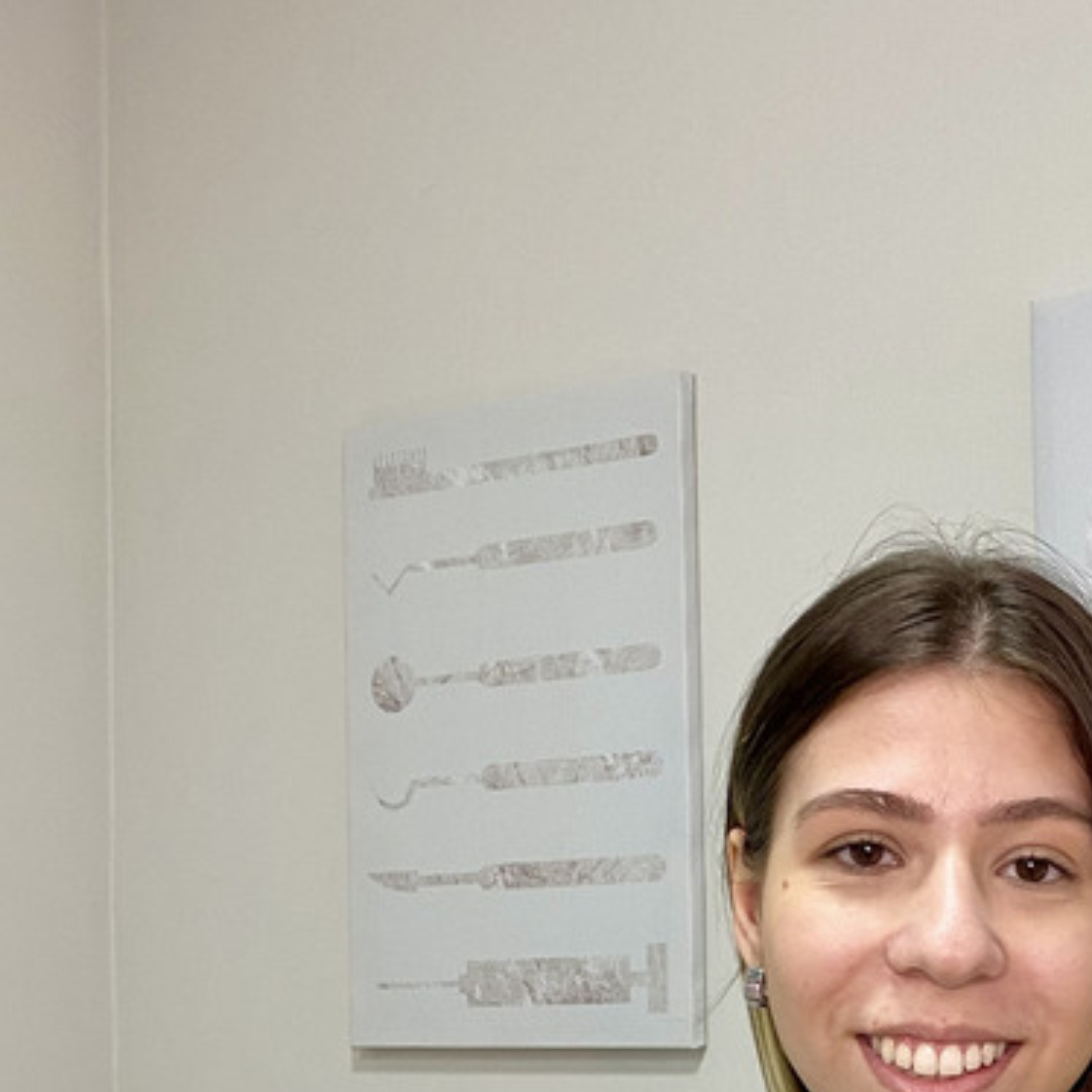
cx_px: 952
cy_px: 978
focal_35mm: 62
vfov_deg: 26.8
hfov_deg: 26.9
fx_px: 2213
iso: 100
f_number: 1.8
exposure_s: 1/60
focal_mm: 4.25
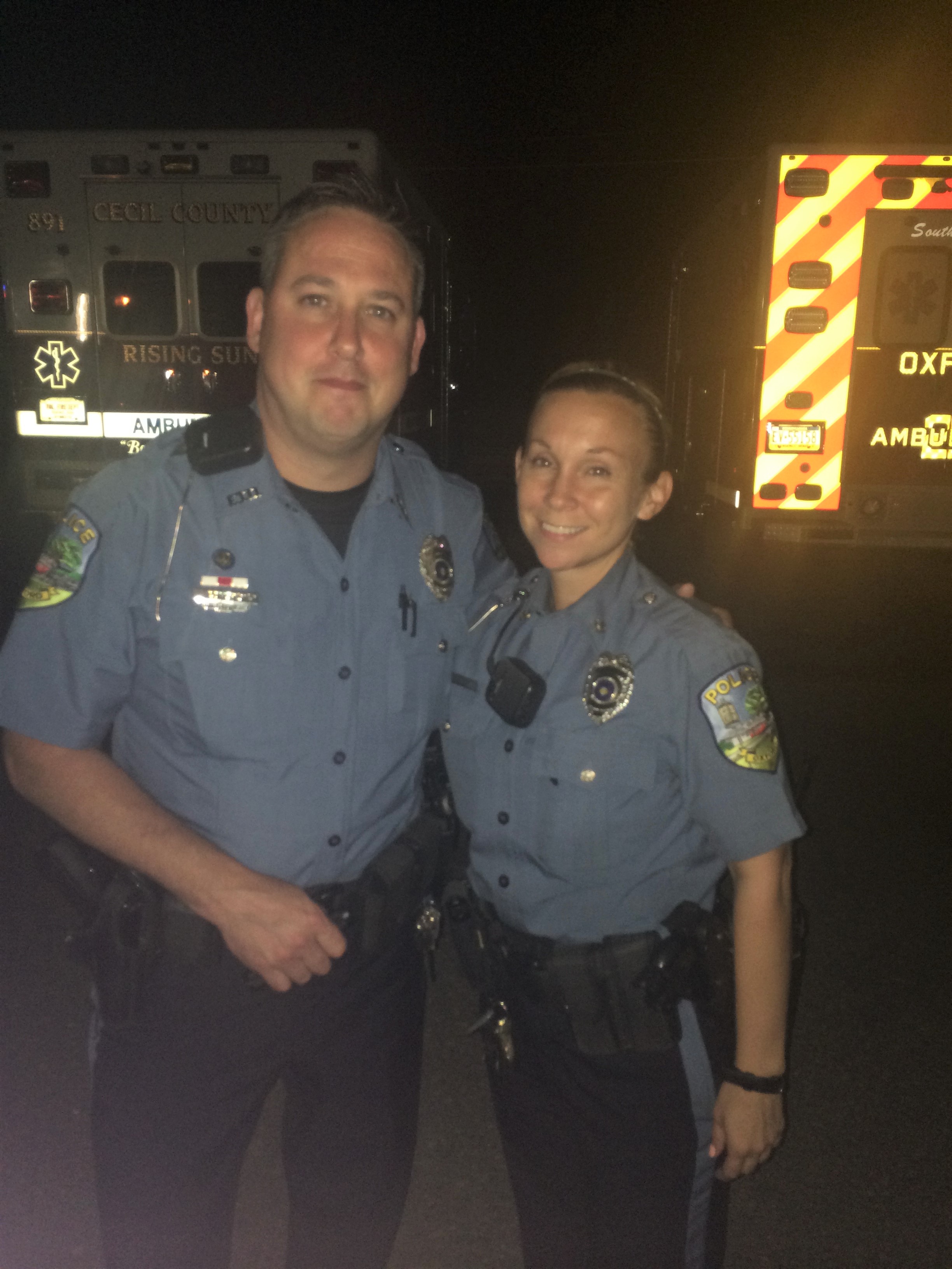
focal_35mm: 30
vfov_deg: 60.0
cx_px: 476
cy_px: 634
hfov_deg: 46.8
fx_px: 1100
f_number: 2.2
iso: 160
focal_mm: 4.12
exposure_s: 1/16
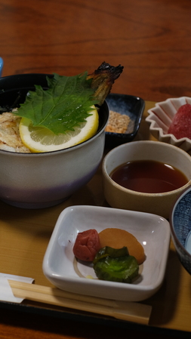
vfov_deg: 25.3
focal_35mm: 84
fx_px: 755
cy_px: 170
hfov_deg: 14.4
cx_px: 66
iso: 800
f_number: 4
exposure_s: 1/60
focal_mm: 35
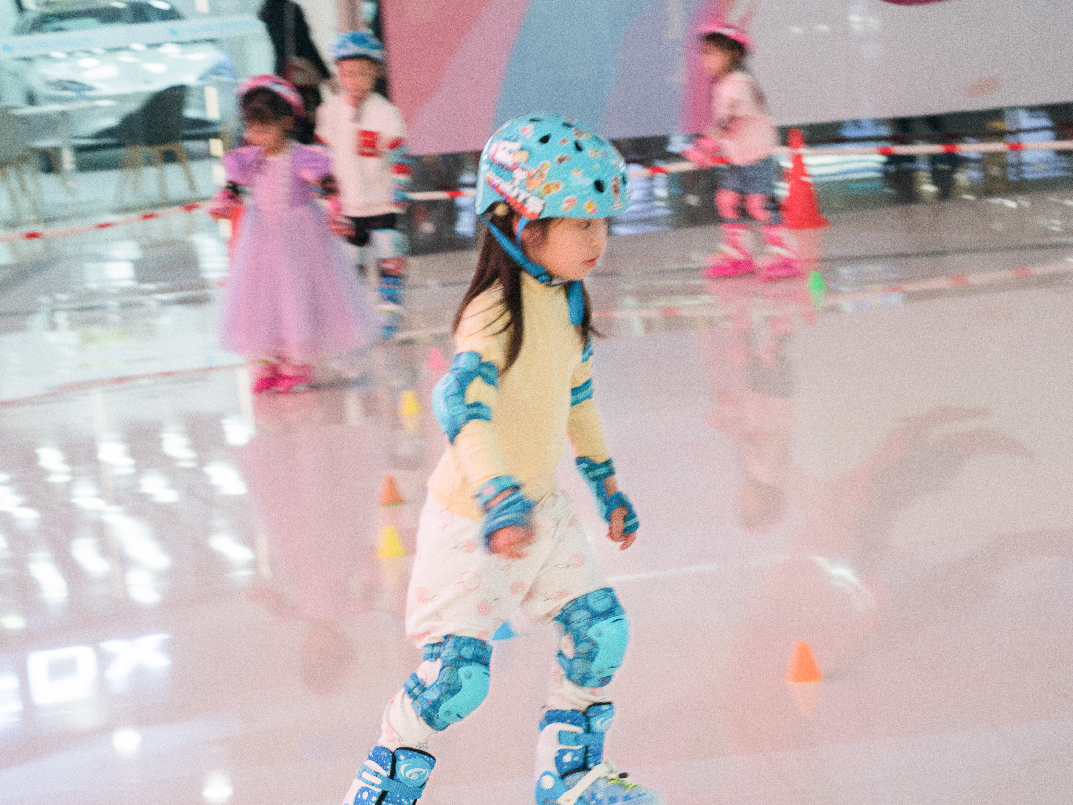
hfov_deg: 22.5
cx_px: 633
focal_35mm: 87
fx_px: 2697
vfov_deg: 17.0
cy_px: 443
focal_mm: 70
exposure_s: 1/100
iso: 640
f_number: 6.3
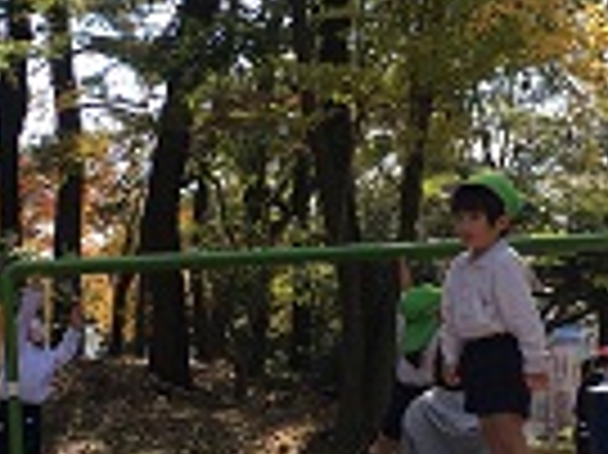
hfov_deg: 22.5
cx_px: 306
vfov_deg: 16.9
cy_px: 344
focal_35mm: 87
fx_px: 1527
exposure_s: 1/499
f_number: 2.2
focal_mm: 4.15
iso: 25
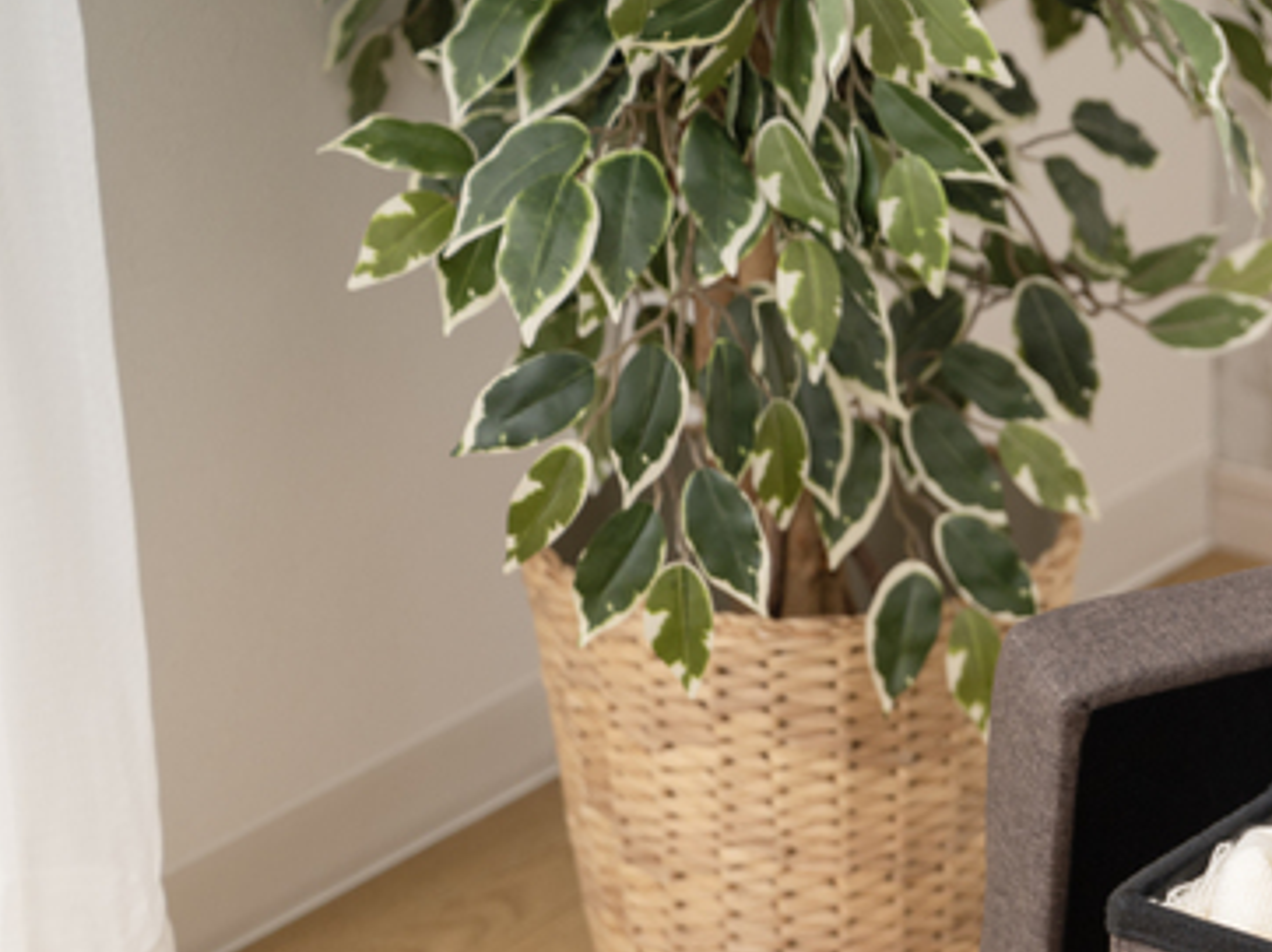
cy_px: 1013
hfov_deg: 10.4
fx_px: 6830
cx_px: 1676
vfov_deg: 7.9
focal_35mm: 186
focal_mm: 70
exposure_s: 1/80
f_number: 2.8
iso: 125
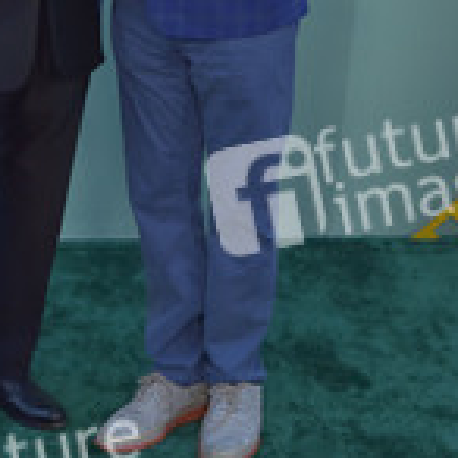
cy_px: 25
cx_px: 83
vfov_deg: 15.3
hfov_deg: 15.4
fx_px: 1677
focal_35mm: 112
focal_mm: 48
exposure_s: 1/250
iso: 400
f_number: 6.3
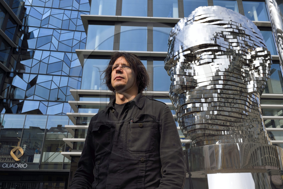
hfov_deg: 60.3
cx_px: 142
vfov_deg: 42.3
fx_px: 244
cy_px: 94
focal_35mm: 31
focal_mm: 31
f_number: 14
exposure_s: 1/200
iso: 200
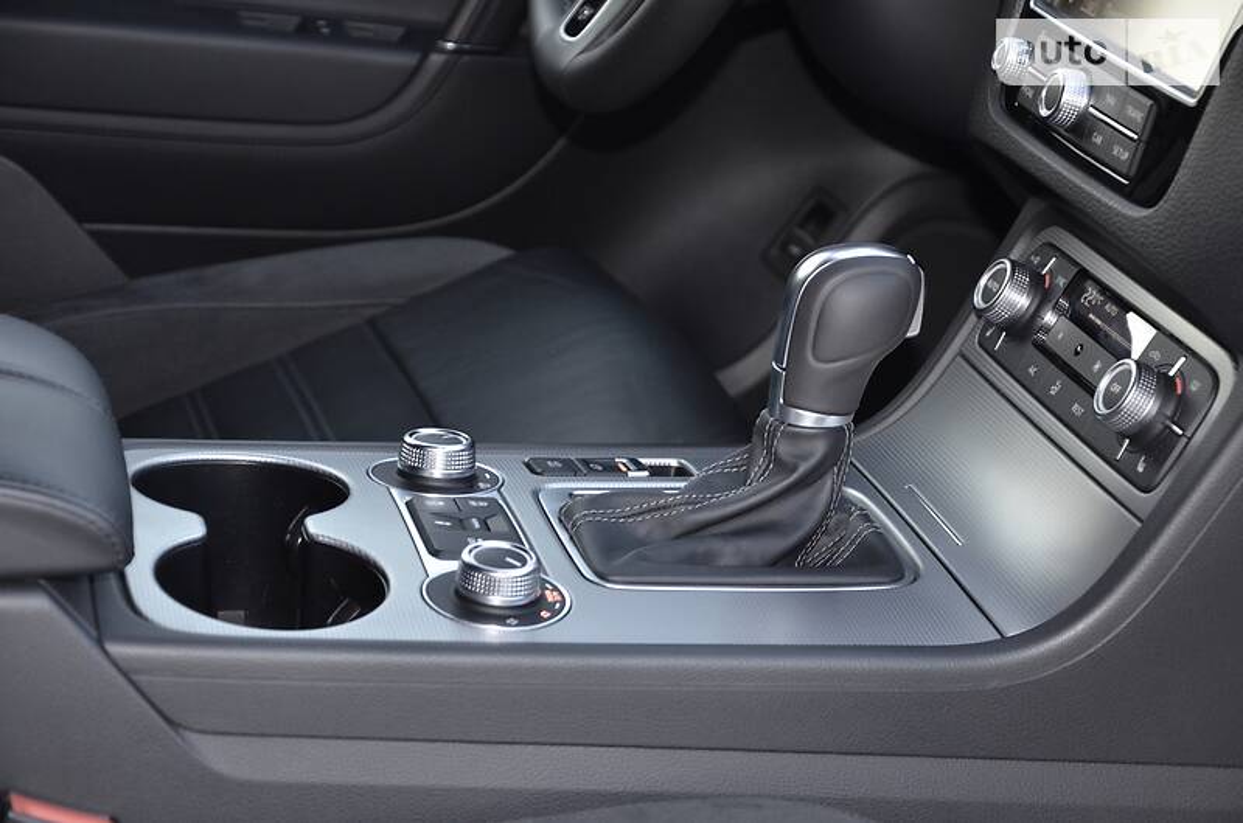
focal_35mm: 93
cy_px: 412
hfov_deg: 22.0
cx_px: 622
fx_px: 3205
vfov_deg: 14.6
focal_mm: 62
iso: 800
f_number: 5.3
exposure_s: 1/60
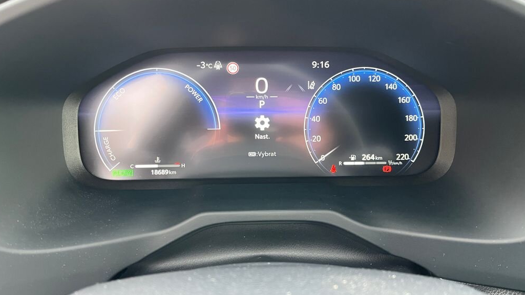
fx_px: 404
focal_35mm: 29
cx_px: 262
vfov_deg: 40.0
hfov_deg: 66.1
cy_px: 114
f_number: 1.6
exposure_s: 1/50
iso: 200
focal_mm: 5.1
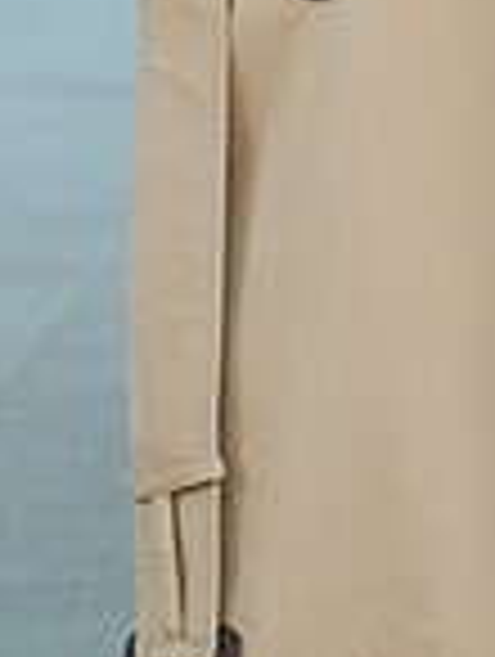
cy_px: -135
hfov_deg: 2.5
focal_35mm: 592
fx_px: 11254
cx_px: 621
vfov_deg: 3.3
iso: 800
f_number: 5.6
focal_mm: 100
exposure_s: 1/250
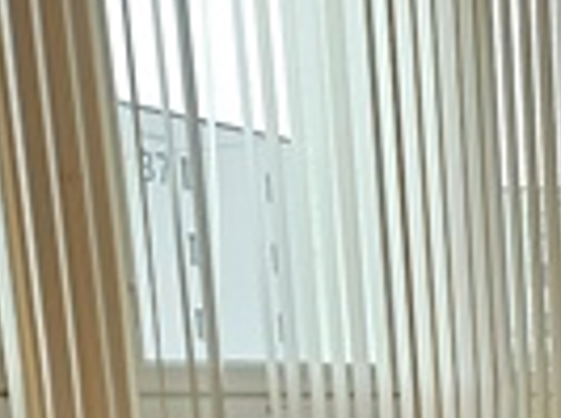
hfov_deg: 16.0
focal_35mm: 111
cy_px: 912
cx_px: 894
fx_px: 1794
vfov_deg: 11.5
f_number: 1.8
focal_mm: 5.4
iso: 160
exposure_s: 1/100
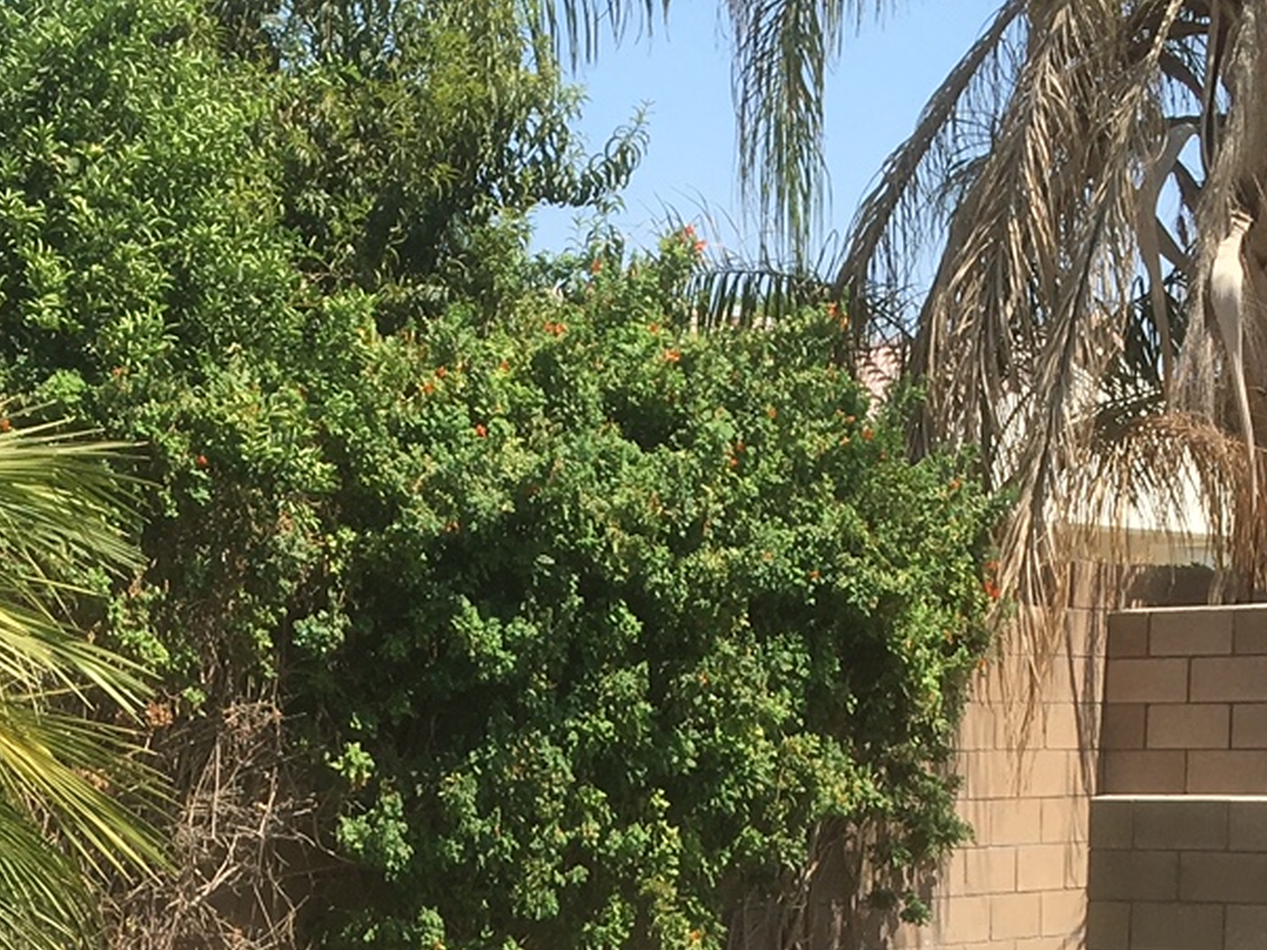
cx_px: 321
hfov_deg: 20.1
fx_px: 3550
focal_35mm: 97
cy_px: 1261
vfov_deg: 14.5
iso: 25
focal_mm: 4.15
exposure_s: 1/1202
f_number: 2.2
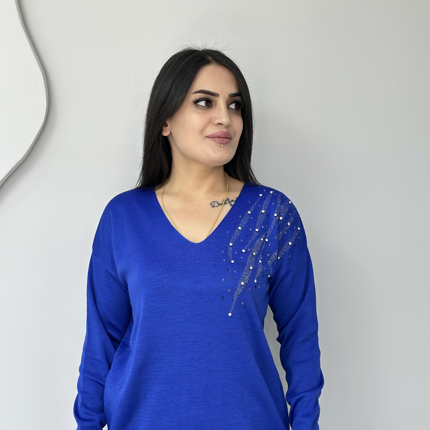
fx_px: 801
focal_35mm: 57
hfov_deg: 30.0
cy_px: 261
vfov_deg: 30.0
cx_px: 216
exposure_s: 1/100
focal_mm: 6.86
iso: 100
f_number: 1.78
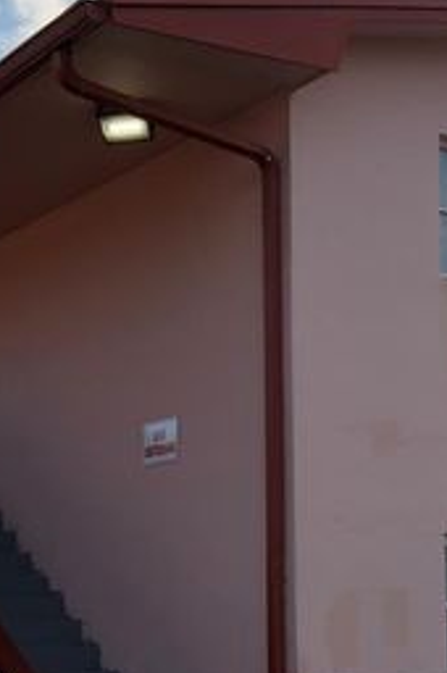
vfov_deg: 33.9
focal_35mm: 58
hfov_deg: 23.3
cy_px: 496
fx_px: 1083
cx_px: 168
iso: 64
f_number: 1.78
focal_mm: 6.76
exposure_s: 1/4386
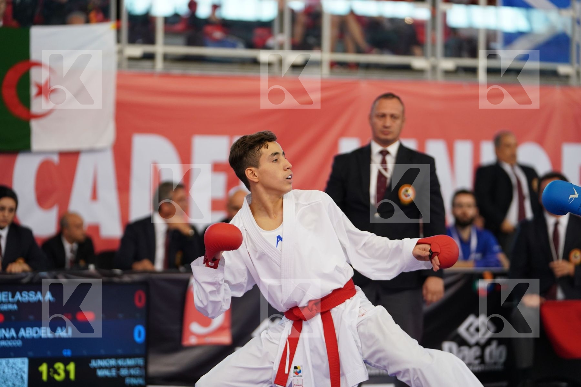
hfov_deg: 15.4
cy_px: 194
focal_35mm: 133
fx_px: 2146
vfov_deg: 10.3
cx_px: 290
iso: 1600
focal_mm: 133
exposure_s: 1/800
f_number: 2.8
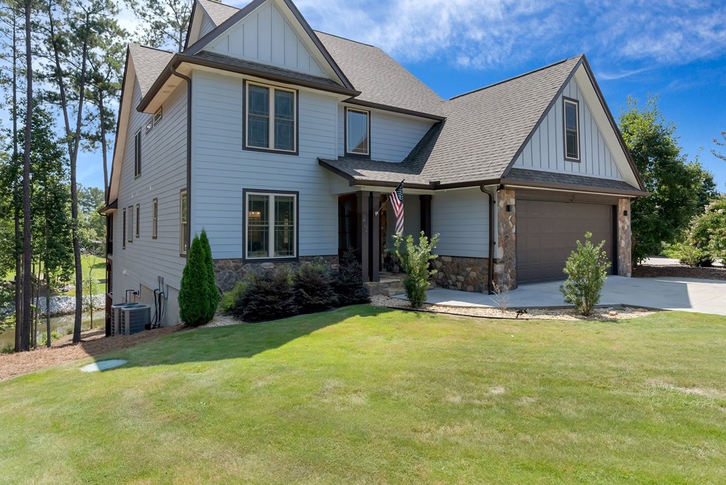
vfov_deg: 57.2
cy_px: 232
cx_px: 352
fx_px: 444
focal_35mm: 22
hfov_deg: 78.6
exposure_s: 1/320
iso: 400
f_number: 8
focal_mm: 21
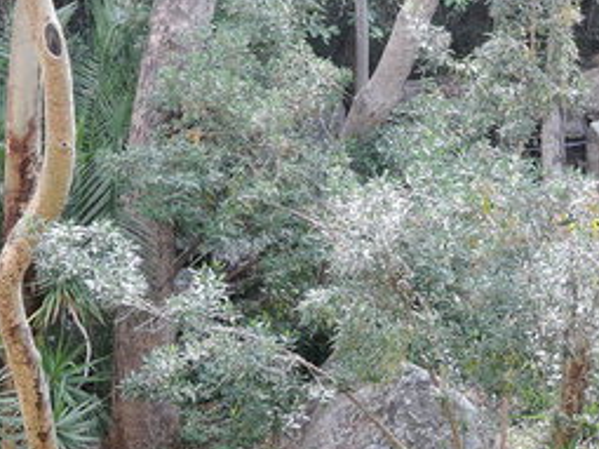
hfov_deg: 20.4
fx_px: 1660
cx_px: 315
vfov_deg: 15.1
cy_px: 4
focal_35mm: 96
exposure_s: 1/60
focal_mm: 7.5
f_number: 3.2
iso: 80
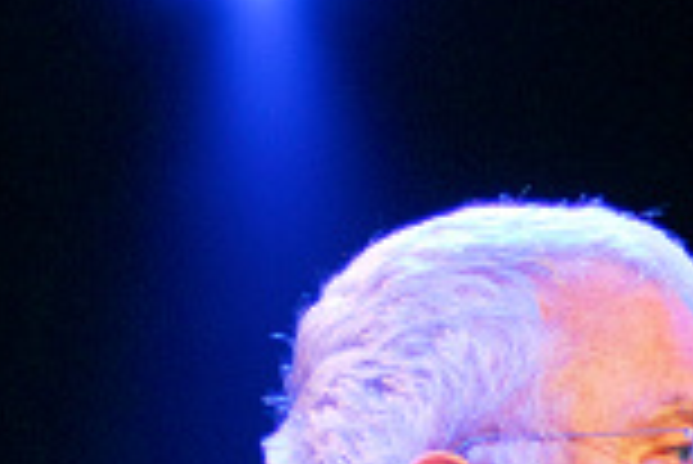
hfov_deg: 3.8
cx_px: 1166
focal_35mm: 534
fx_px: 10289
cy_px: 860
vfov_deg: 2.6
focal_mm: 92
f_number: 3.5
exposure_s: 1/250
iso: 640
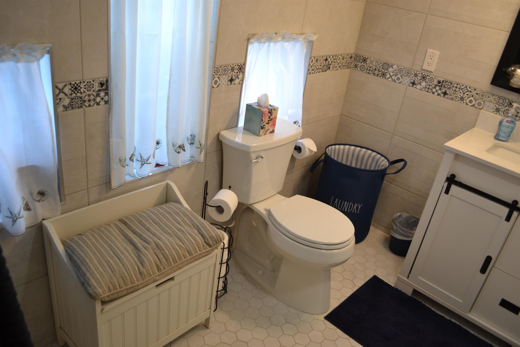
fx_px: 390
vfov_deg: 47.9
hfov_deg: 67.4
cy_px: 174
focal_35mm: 27
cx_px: 260
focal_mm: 18
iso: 400
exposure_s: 1/60
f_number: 3.5
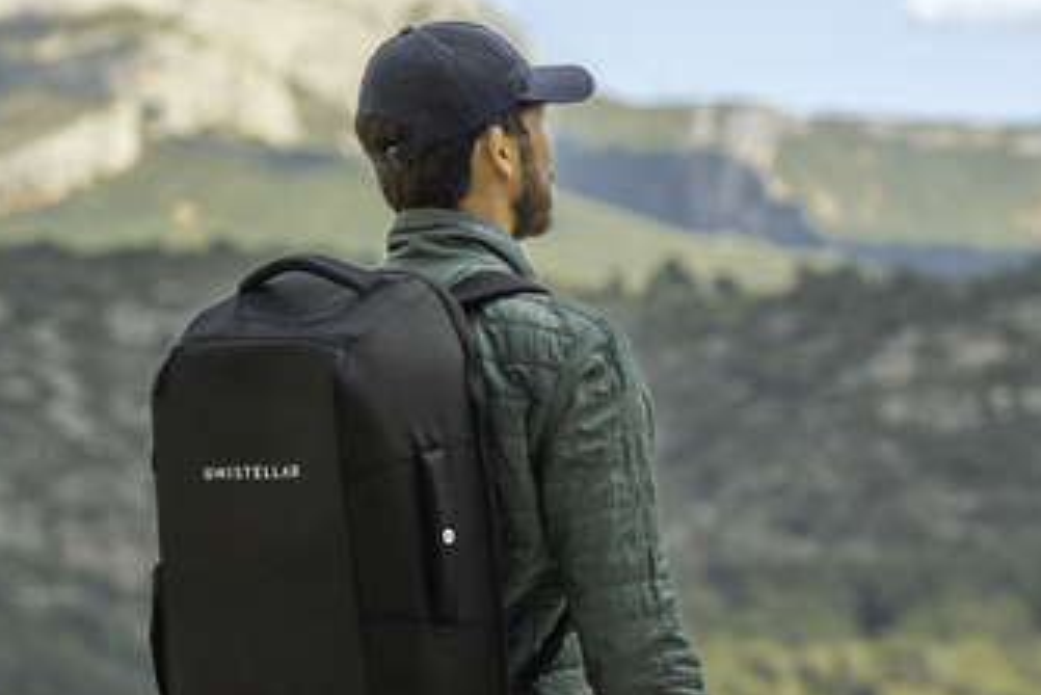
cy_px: 508
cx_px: 645
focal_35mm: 221
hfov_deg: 9.3
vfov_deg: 6.2
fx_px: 6393
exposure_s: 1/400
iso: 100
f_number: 5
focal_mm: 123
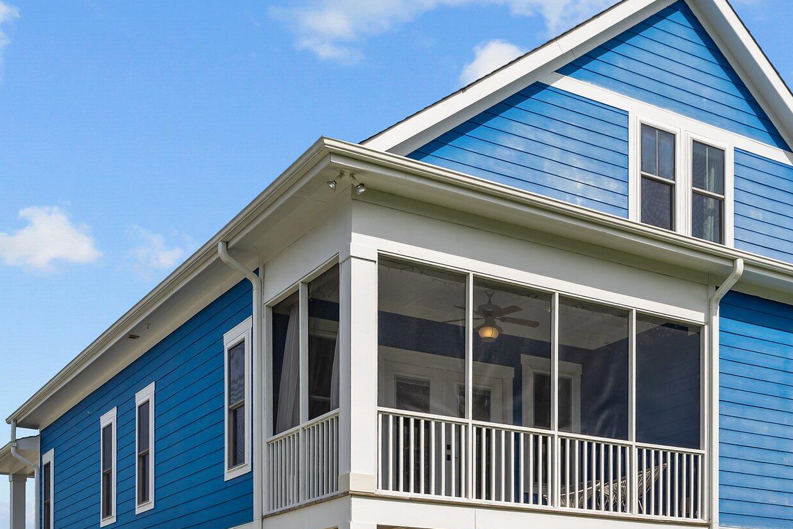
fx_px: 1101
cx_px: 566
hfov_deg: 38.9
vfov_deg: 26.7
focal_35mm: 50
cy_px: 375
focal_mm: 30
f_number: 4.5
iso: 64
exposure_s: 1/1000
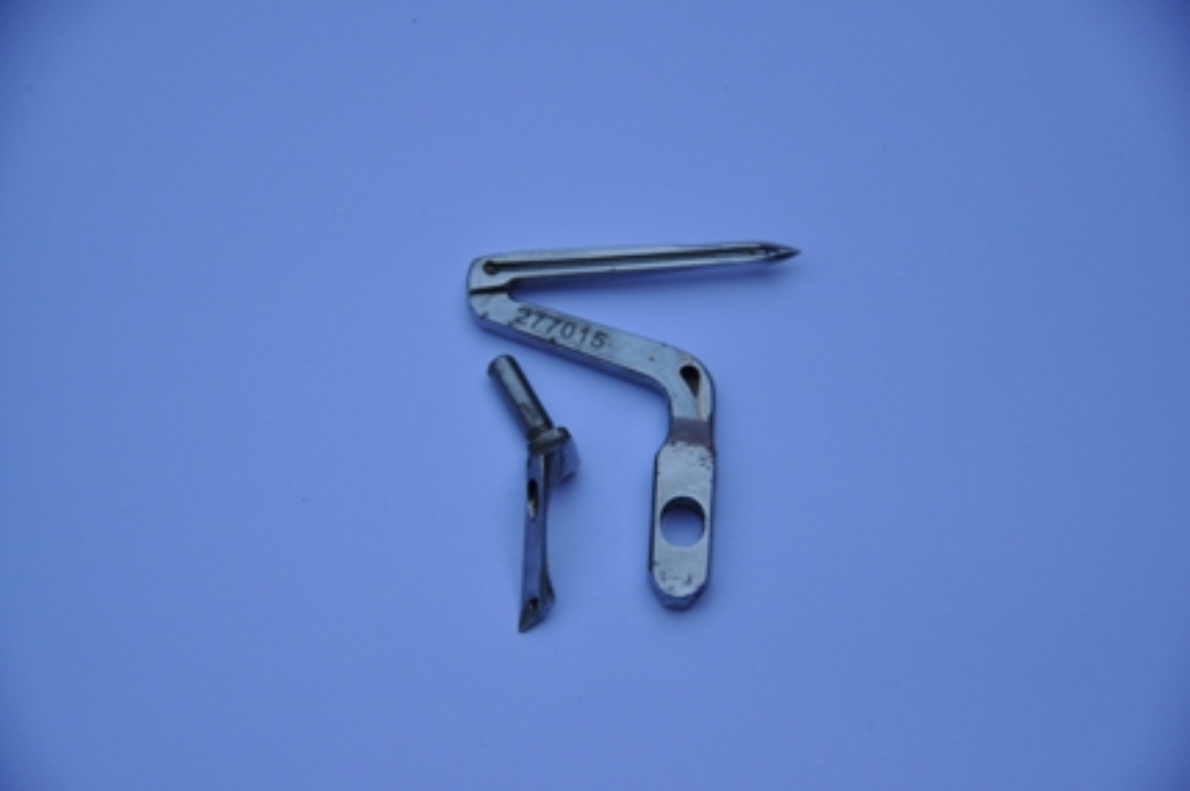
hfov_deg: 13.1
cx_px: 595
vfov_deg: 8.7
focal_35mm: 158
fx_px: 5200
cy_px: 396
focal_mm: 105
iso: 200
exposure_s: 1/500
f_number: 5.6
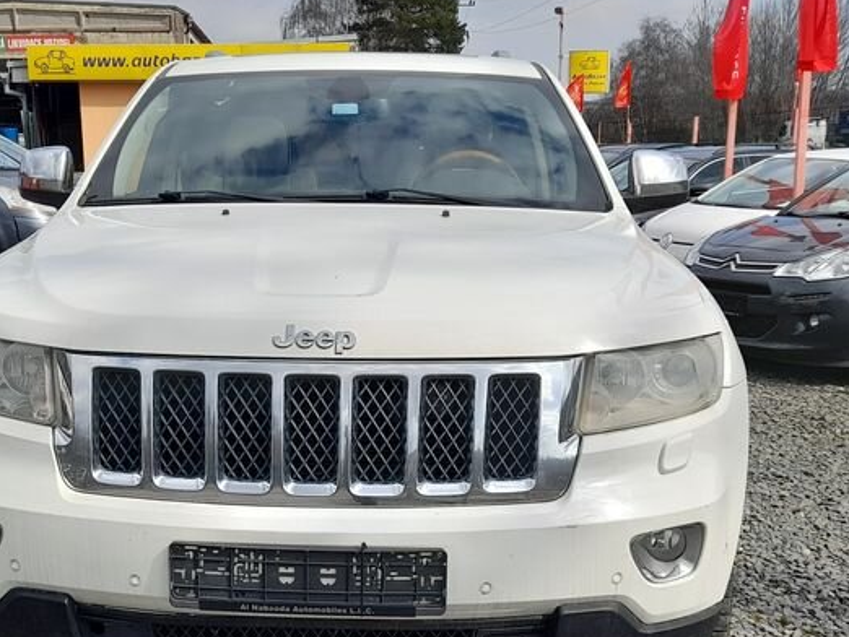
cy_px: 424
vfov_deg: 29.5
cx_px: 335
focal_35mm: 49
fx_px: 1202
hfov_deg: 38.7
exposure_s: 1/684
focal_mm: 4.6
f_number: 2
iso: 20
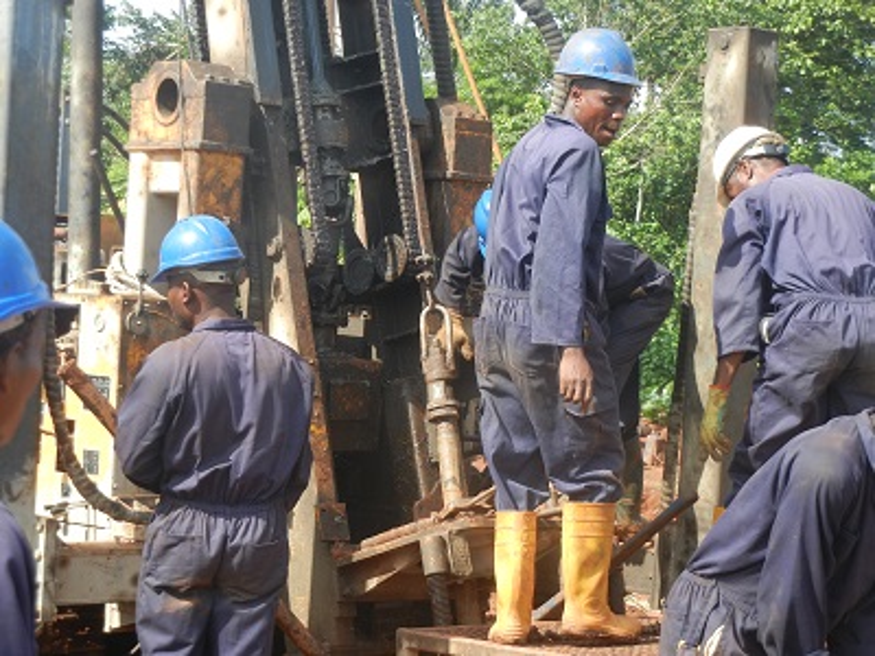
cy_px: 328
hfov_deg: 22.0
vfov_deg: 16.6
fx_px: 2250
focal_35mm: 89
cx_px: 438
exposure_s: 1/260
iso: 160
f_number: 4.4
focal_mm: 16
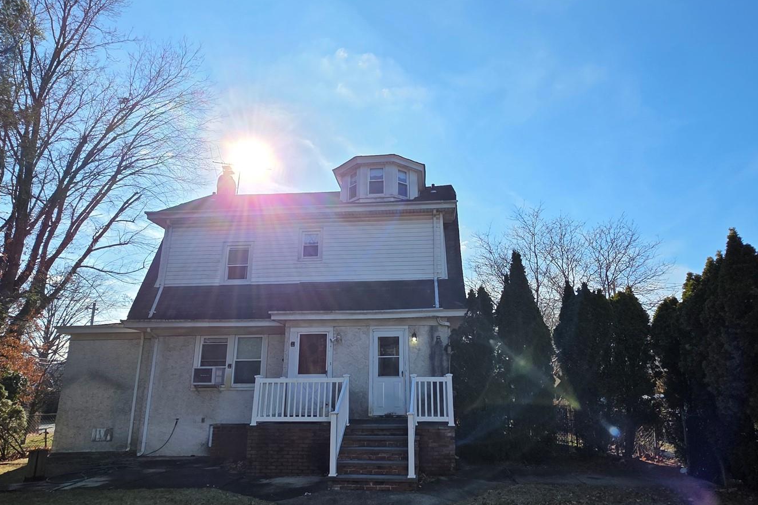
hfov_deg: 81.2
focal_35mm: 21
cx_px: 385
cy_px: 263
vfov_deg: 59.5
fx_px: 442
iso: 40
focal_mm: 2.2
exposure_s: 1/1989
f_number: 1.9
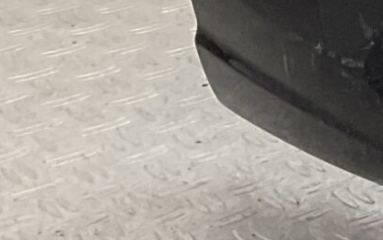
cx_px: 1163
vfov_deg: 6.5
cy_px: -393
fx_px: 1995
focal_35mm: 191
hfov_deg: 8.9
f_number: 1.8
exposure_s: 1/107
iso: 16
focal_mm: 3
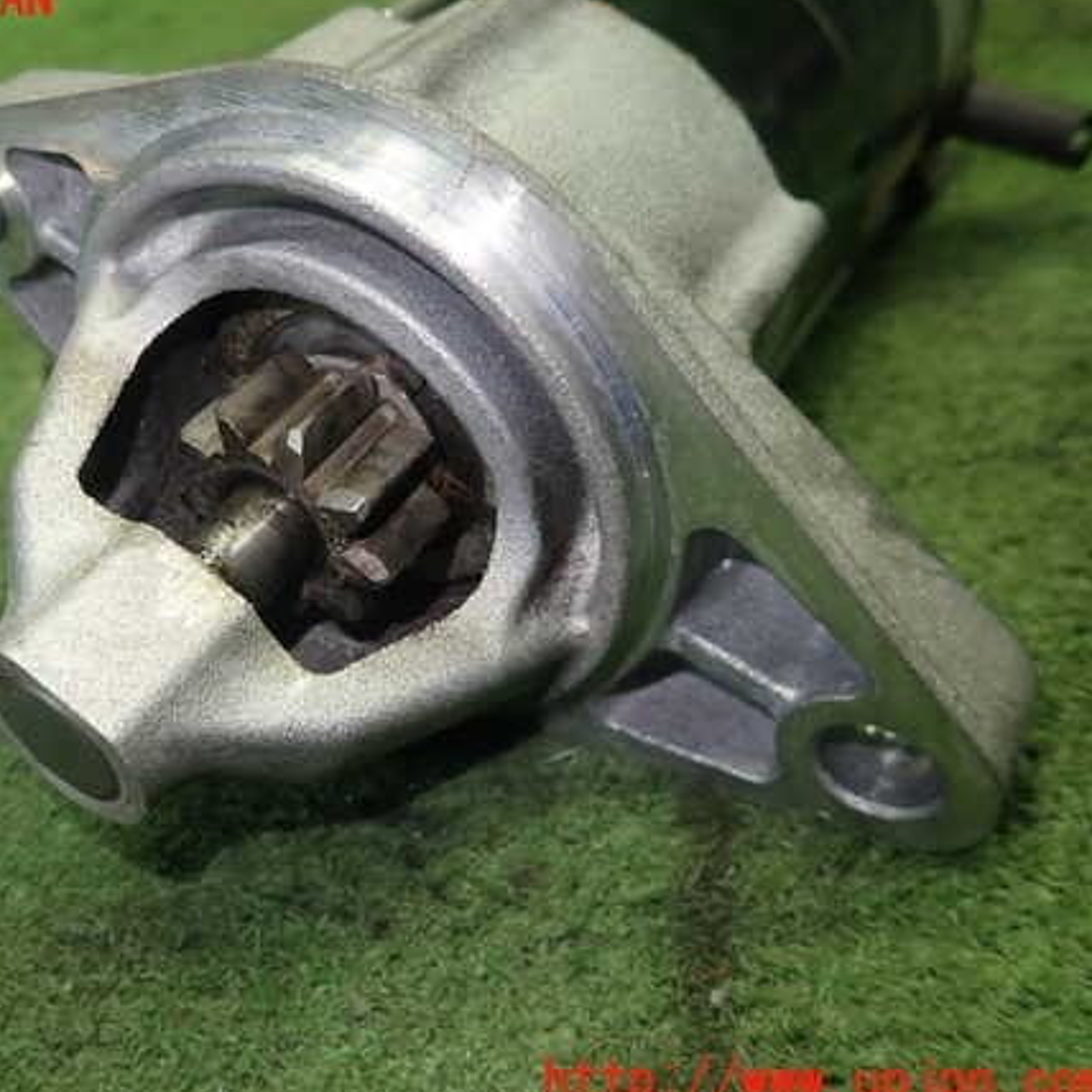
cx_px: 355
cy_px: 541
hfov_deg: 51.5
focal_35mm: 31
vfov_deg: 52.5
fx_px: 1106
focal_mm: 4.5
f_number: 2
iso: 160
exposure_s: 1/60
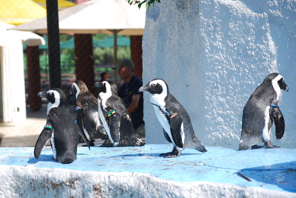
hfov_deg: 15.9
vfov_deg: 10.7
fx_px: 1062
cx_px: 148
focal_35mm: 129
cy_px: 99
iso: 180
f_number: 5.6
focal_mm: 86
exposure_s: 1/500
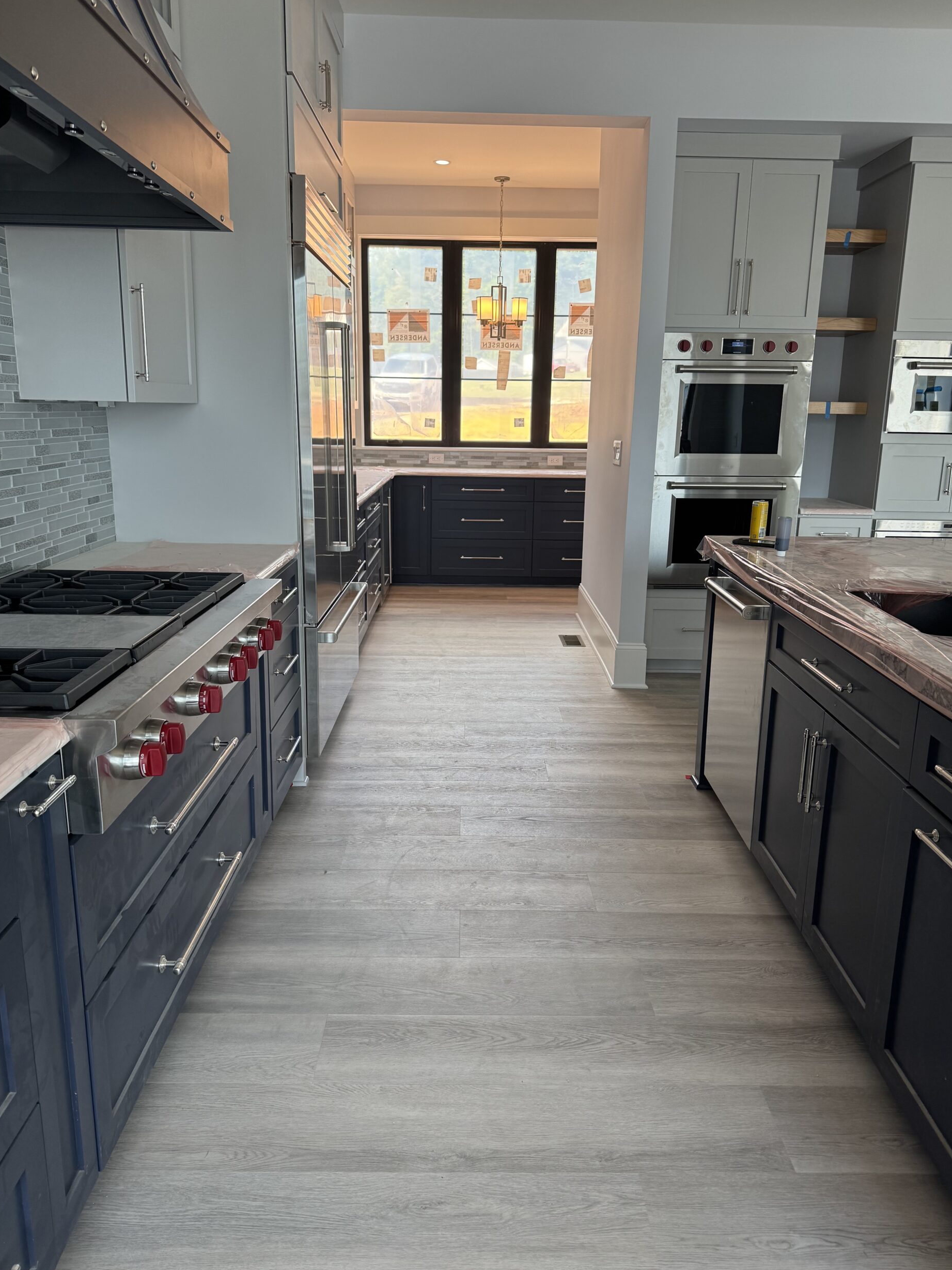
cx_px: 475
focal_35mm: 25
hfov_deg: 54.9
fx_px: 917
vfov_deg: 69.4
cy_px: 615
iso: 100
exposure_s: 1/131
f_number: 1.78
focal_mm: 6.76
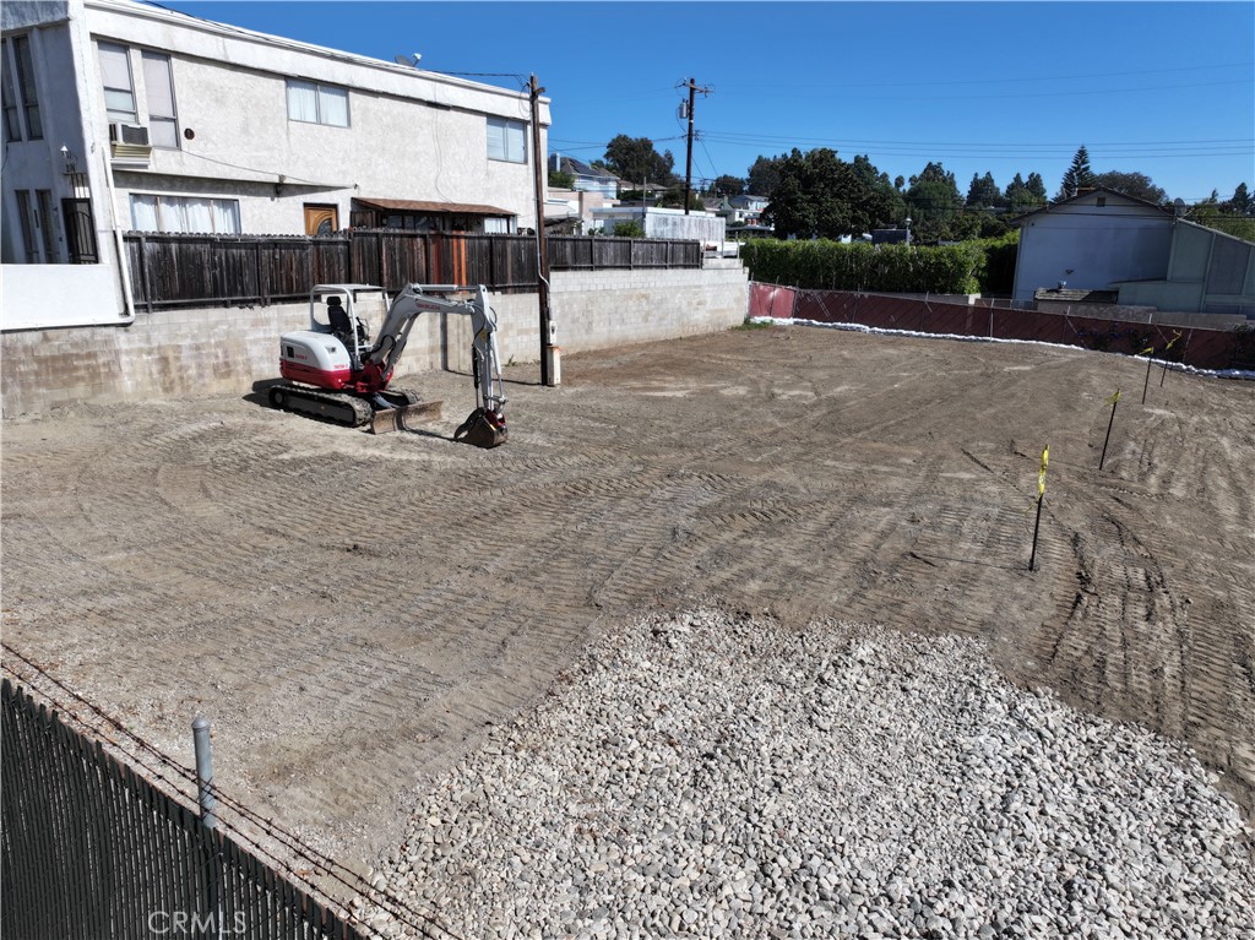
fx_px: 870
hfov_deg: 71.6
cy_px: 470
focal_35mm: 24
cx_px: 628
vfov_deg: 56.8
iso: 100
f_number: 2.8
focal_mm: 12.29
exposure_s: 1/2500
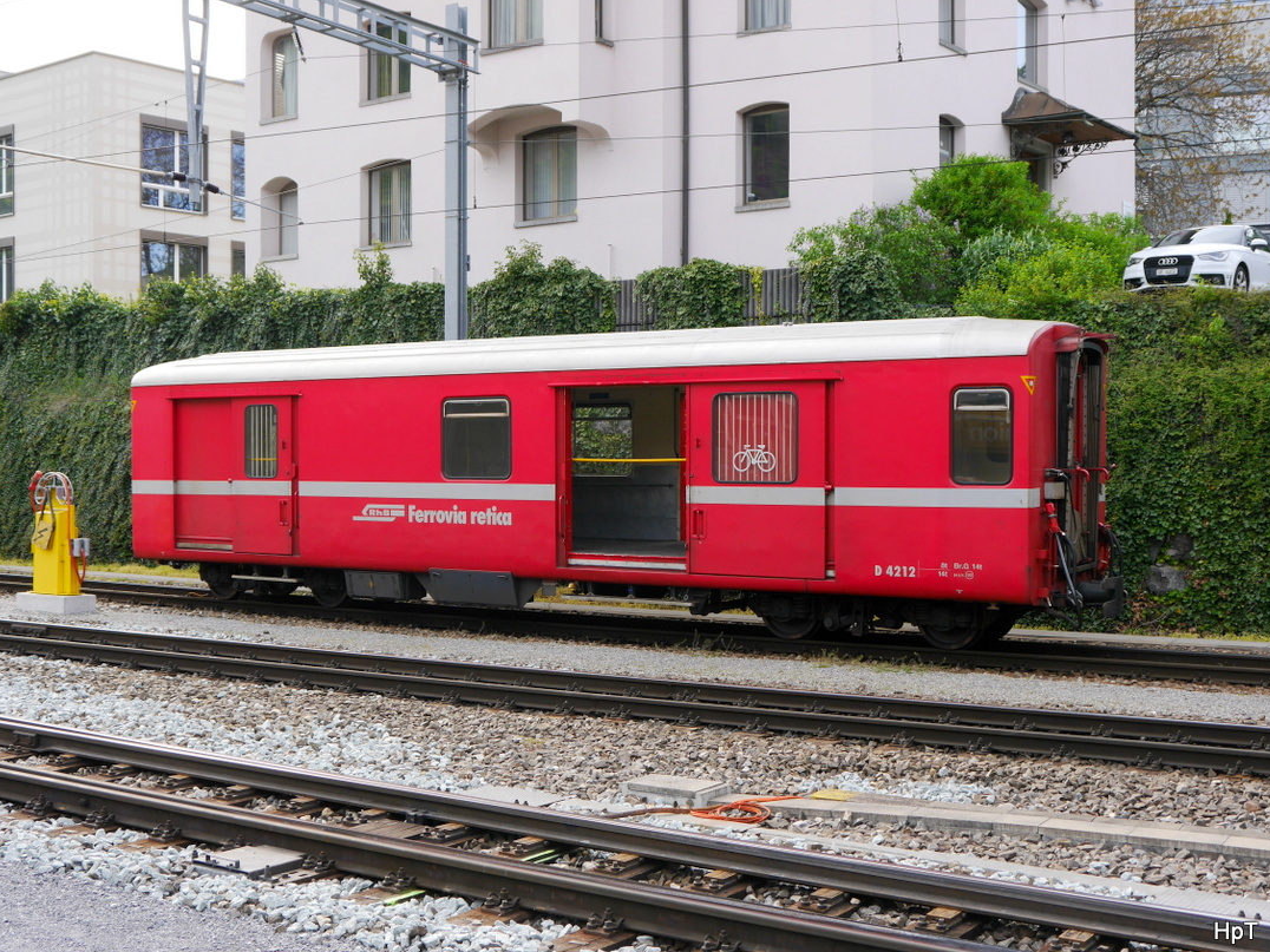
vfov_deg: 32.2
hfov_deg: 42.1
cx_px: 640
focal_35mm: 45
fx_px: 1651
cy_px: 485
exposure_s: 1/160
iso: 160
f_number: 5.6
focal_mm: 22
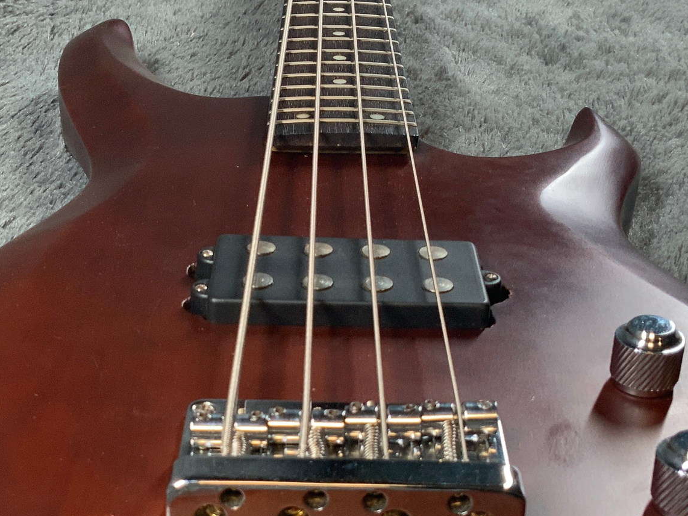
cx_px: 278
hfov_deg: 29.7
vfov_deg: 22.5
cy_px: 355
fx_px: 1292
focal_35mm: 65
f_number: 1.8
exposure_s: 1/60
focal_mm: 3
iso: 80
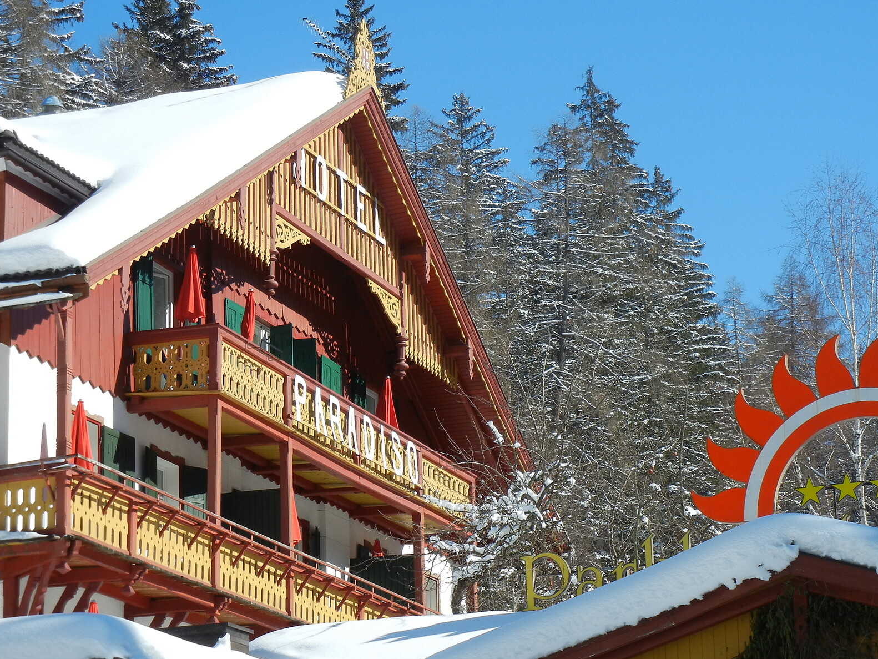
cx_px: 484
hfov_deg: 18.2
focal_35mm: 108
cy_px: 328
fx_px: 2740
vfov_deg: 13.7
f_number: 4.4
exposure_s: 1/972
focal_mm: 16
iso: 160
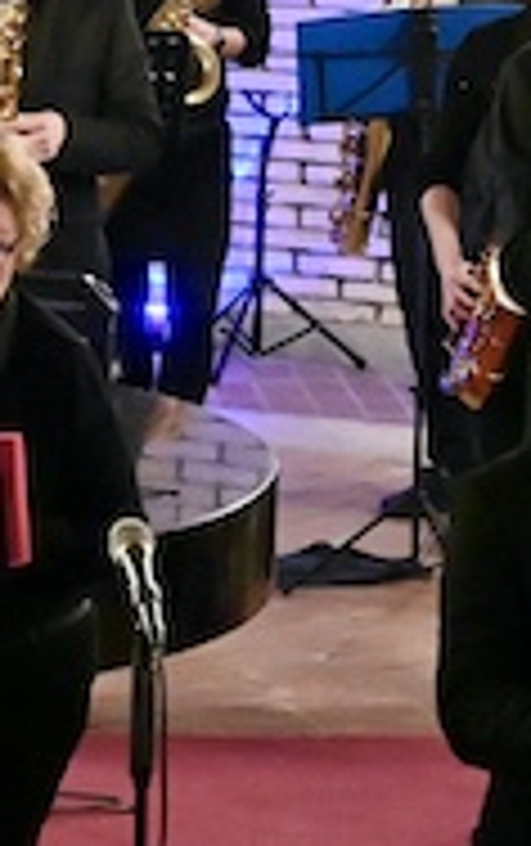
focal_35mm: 233
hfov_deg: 5.6
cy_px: 92
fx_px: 5379
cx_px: 135
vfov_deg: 9.0
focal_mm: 42
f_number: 4.5
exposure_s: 1/100
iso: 12800
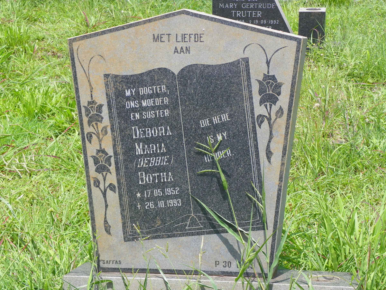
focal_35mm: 105
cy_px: 145
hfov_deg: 18.7
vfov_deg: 14.1
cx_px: 193
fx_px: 1171
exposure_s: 1/200
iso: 64
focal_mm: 18.8
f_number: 4.5
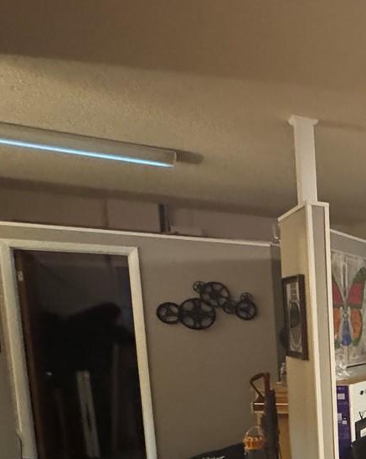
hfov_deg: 26.3
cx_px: 558
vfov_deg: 43.2
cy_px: 382
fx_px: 542
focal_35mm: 40
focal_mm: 2.22
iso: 1250
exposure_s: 1/40
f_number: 2.2
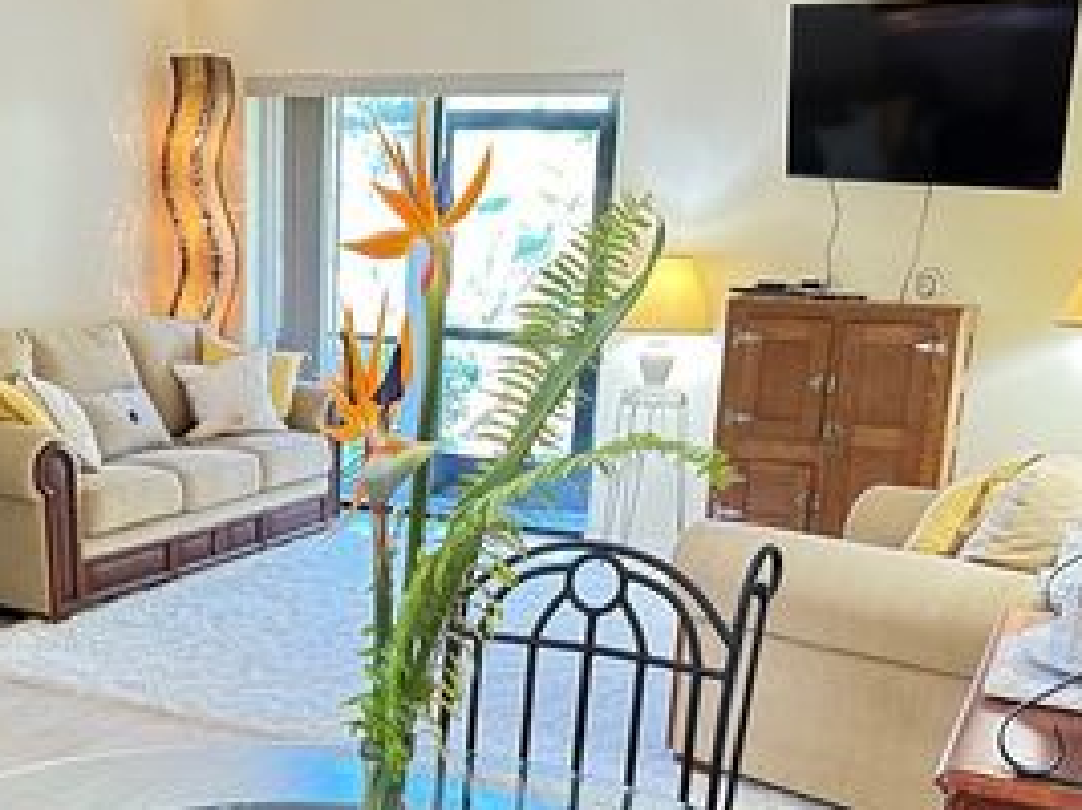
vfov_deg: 31.2
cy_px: 666
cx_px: 377
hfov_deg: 41.6
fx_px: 1406
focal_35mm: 45
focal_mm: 6.86
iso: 500
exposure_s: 1/60
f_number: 1.78
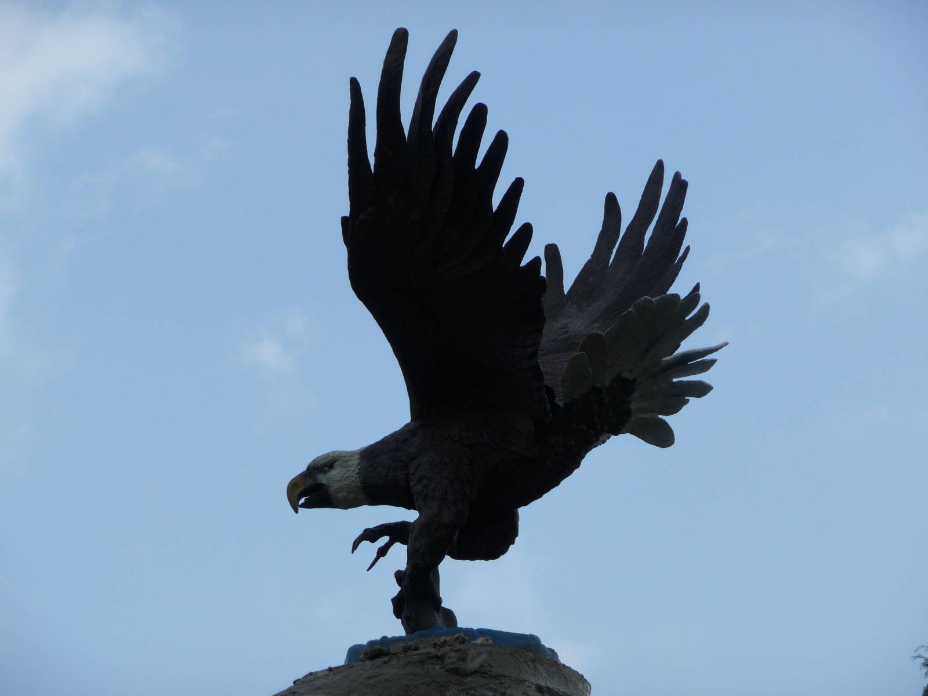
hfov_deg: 11.6
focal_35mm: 170
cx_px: 464
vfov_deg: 8.7
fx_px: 4557
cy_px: 348
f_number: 4.8
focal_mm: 29.1
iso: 100
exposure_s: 1/800
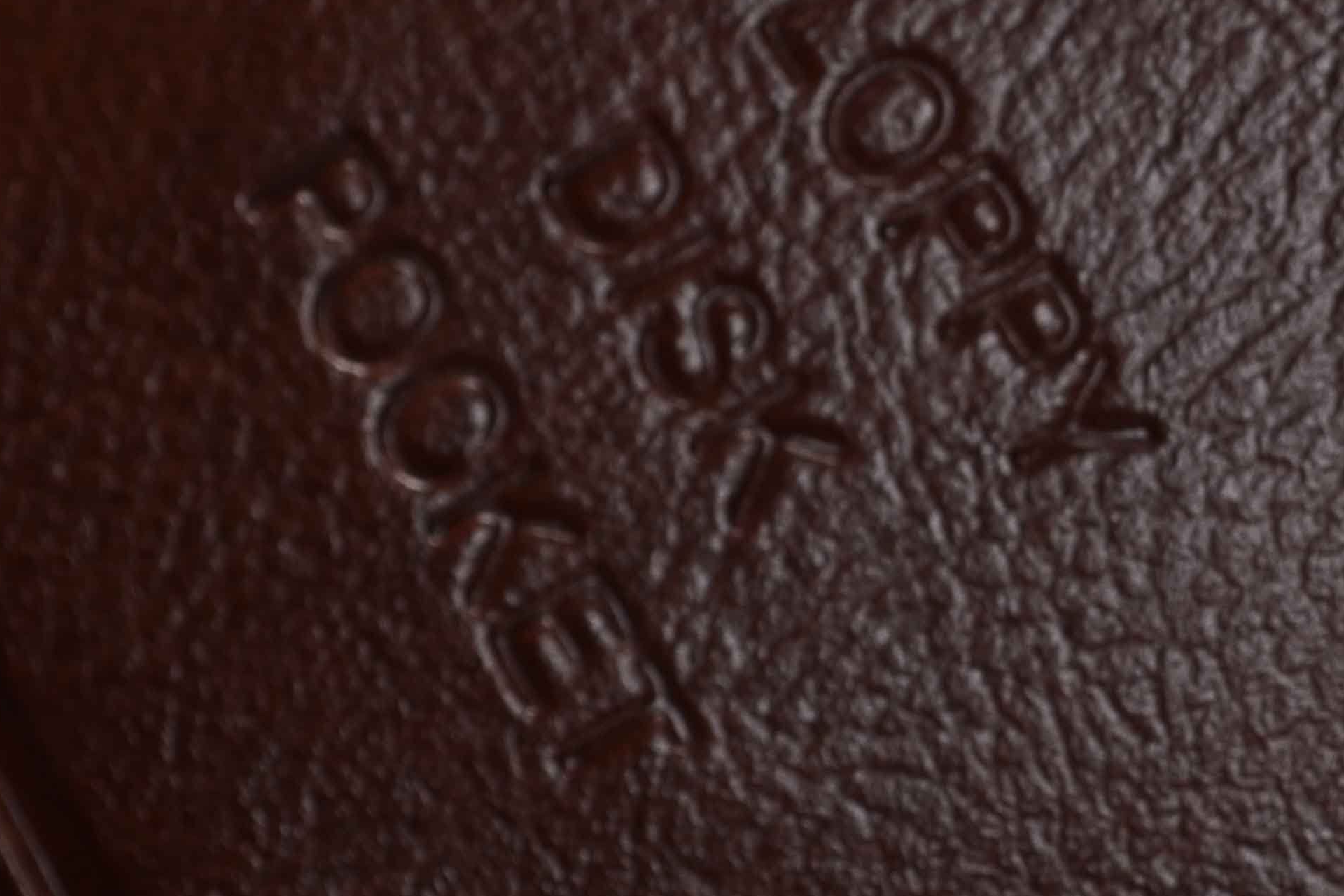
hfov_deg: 9.7
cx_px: 931
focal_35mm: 211
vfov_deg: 6.5
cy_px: 117
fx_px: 7887
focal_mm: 55
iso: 100
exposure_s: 1/80
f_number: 8
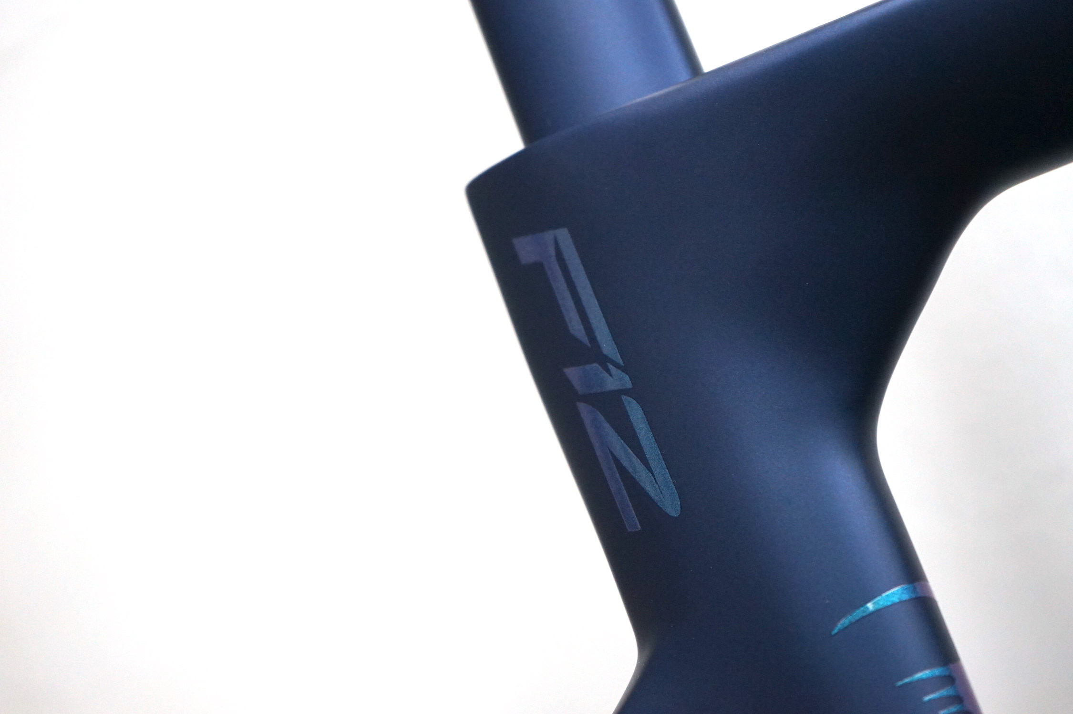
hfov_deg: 28.9
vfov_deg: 19.4
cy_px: 357
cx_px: 536
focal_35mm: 70
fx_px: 2085
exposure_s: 1/80
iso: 2000
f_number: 5.6
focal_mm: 70
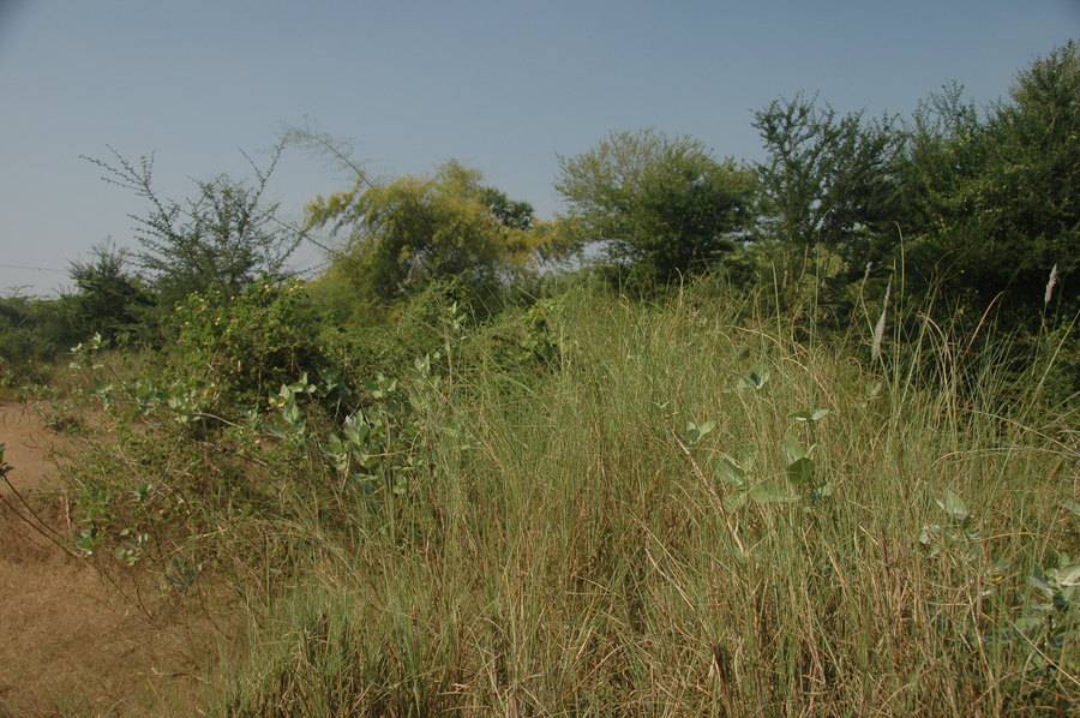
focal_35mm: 30
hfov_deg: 62.0
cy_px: 359
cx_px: 540
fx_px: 899
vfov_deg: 43.5
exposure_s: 1/320
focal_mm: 20
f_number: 5.6
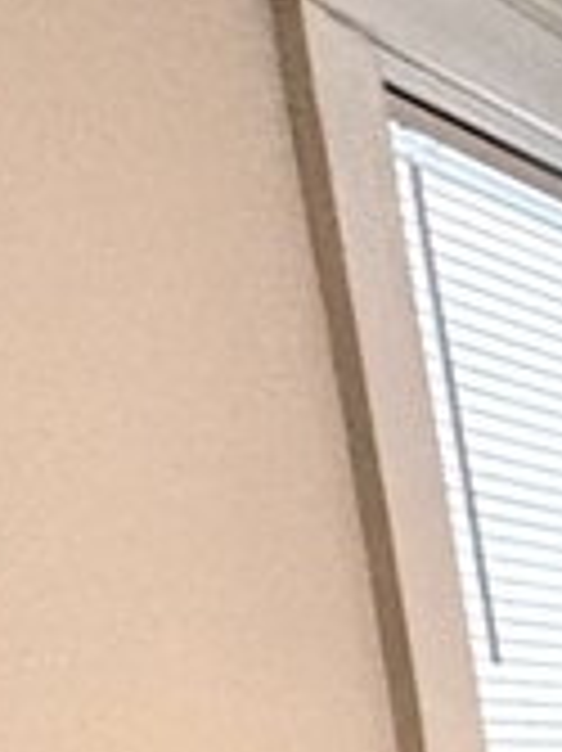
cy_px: 1076
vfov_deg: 20.1
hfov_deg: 8.2
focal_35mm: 86
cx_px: 2239
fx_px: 1864
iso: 160
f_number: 2.2
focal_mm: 2.22
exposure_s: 1/60
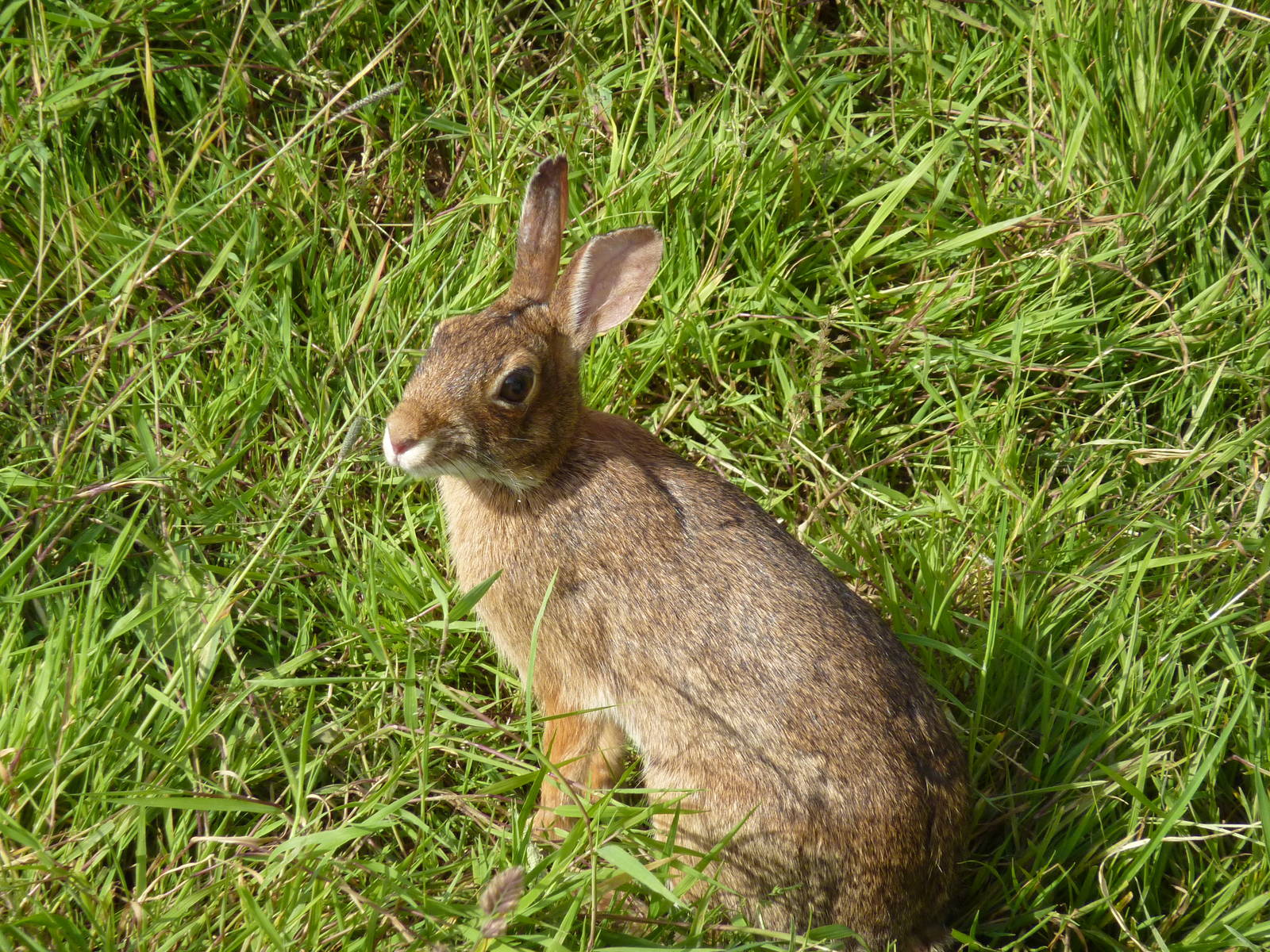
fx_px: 10199
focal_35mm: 278
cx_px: 635
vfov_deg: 5.3
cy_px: 476
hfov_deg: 7.1
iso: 160
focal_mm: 45.7
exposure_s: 1/500
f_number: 4.8
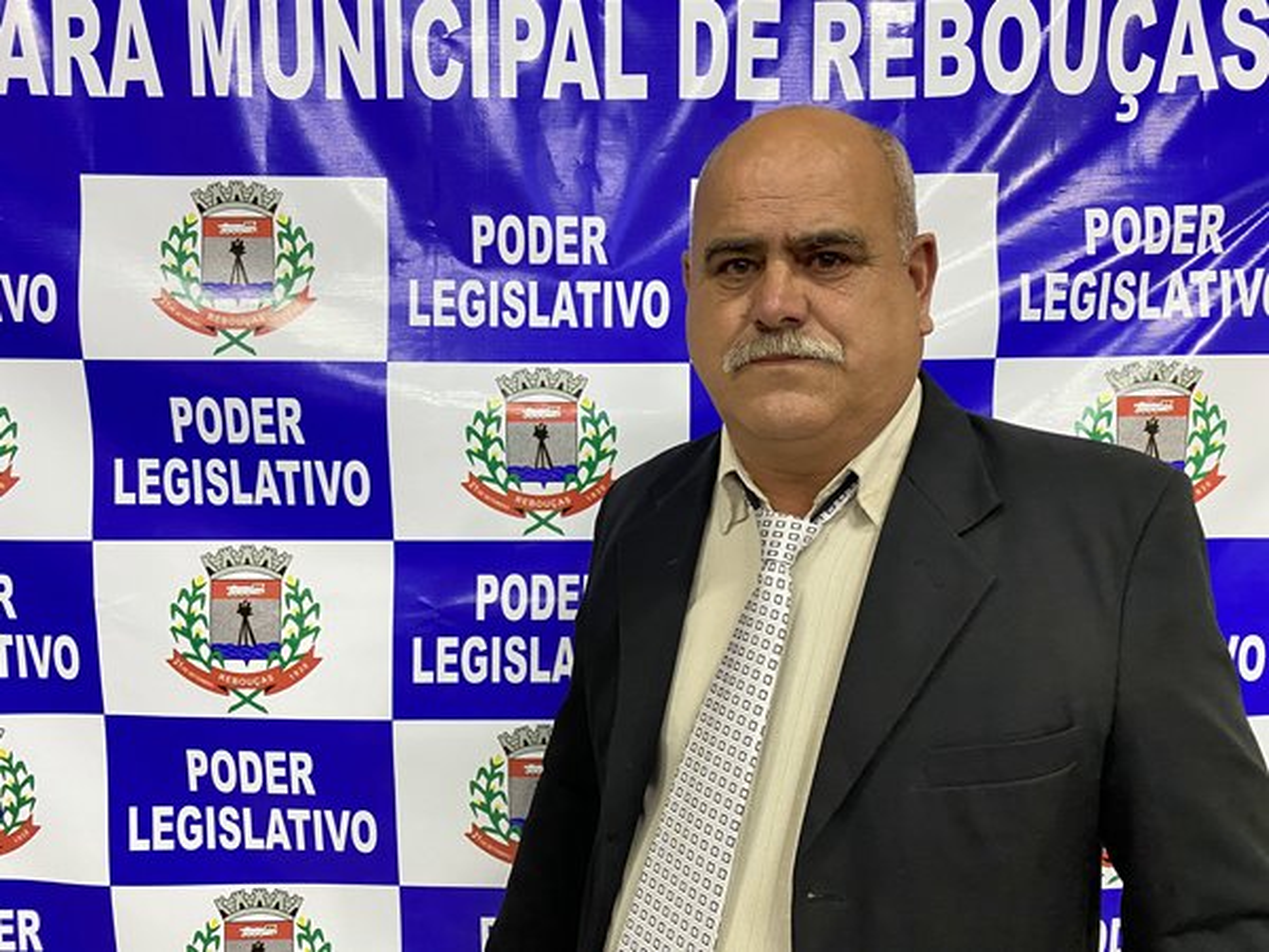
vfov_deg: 53.1
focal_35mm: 26
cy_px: 476
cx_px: 634
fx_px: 953
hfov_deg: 67.3
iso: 400
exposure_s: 1/60
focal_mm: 4.25
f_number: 1.8
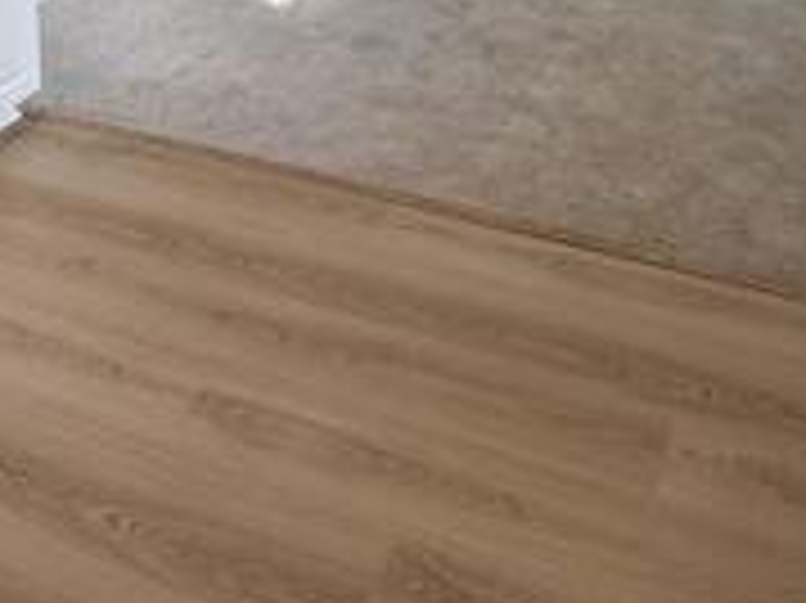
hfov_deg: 37.9
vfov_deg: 23.3
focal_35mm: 50
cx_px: 279
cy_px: -306
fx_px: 1163
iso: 200
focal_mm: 2.22
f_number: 2.2
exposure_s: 1/120
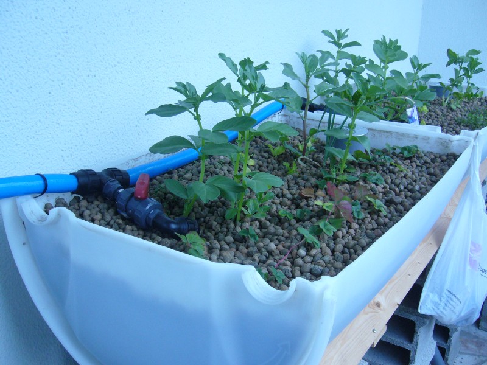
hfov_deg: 46.8
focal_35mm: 40
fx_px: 563
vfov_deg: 36.0
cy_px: 182
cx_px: 244
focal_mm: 6.6
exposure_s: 1/200
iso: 200
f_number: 3
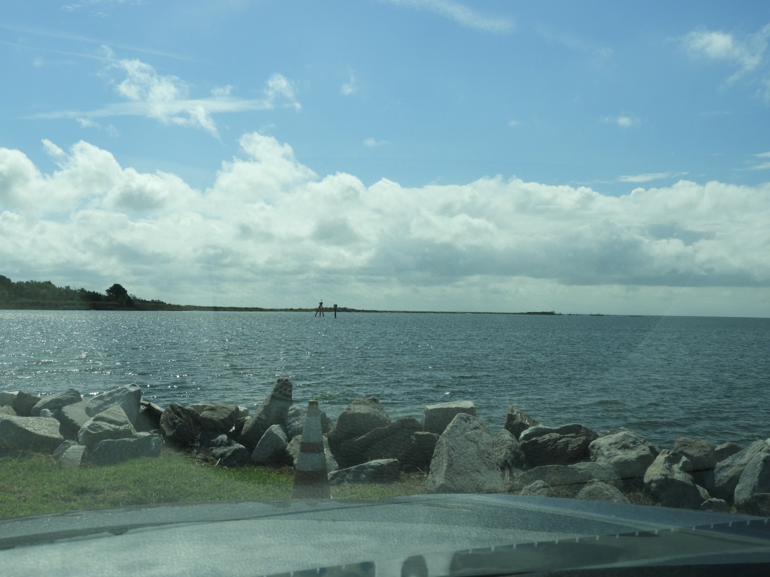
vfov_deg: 36.0
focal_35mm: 40
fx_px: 890
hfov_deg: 46.8
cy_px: 288
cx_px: 385
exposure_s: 1/1600
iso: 100
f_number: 4.2
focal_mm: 7.2
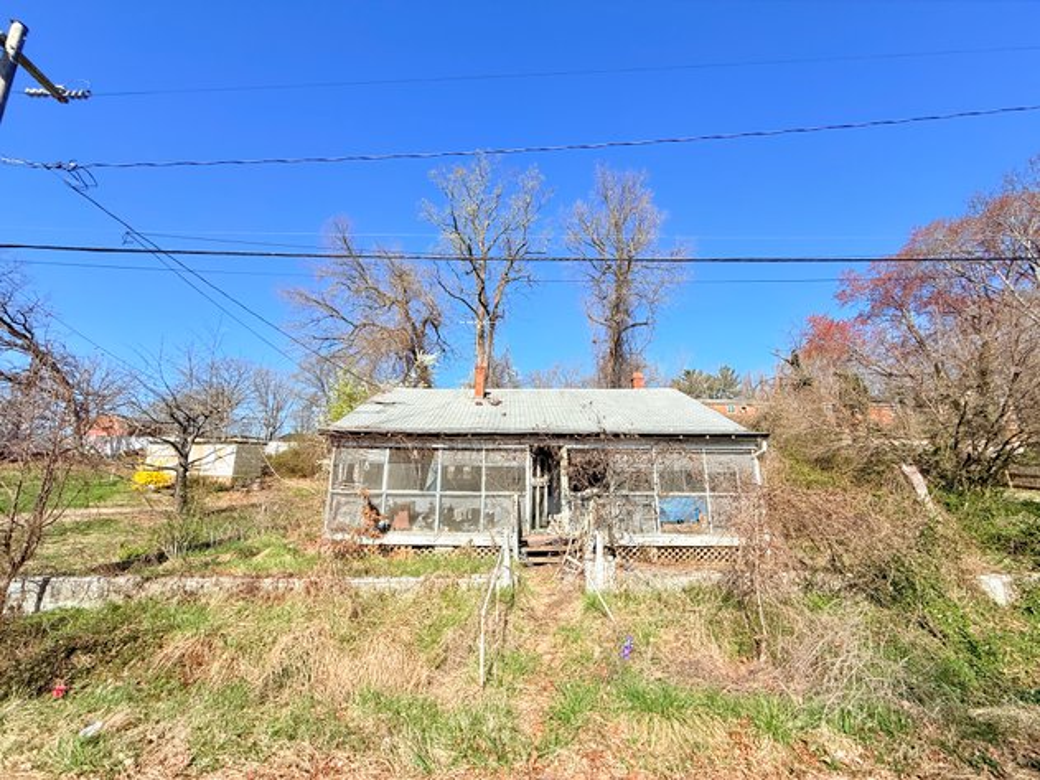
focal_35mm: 14
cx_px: 520
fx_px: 421
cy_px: 390
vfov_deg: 85.7
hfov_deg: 102.1
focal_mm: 2.22
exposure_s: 1/2092
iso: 50
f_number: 2.2
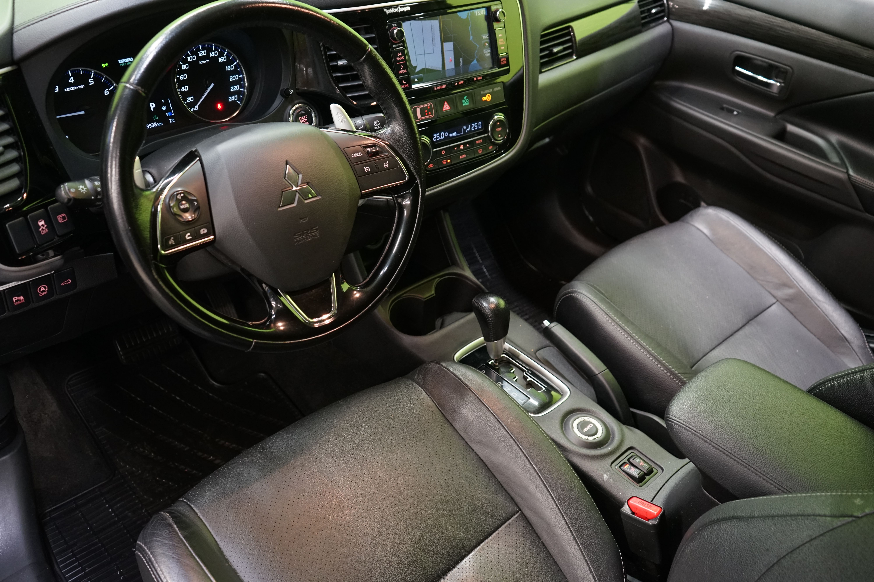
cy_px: 291
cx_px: 437
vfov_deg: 42.3
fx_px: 753
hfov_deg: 60.3
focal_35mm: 31
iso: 2000
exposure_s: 1/15
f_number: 5
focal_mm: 31
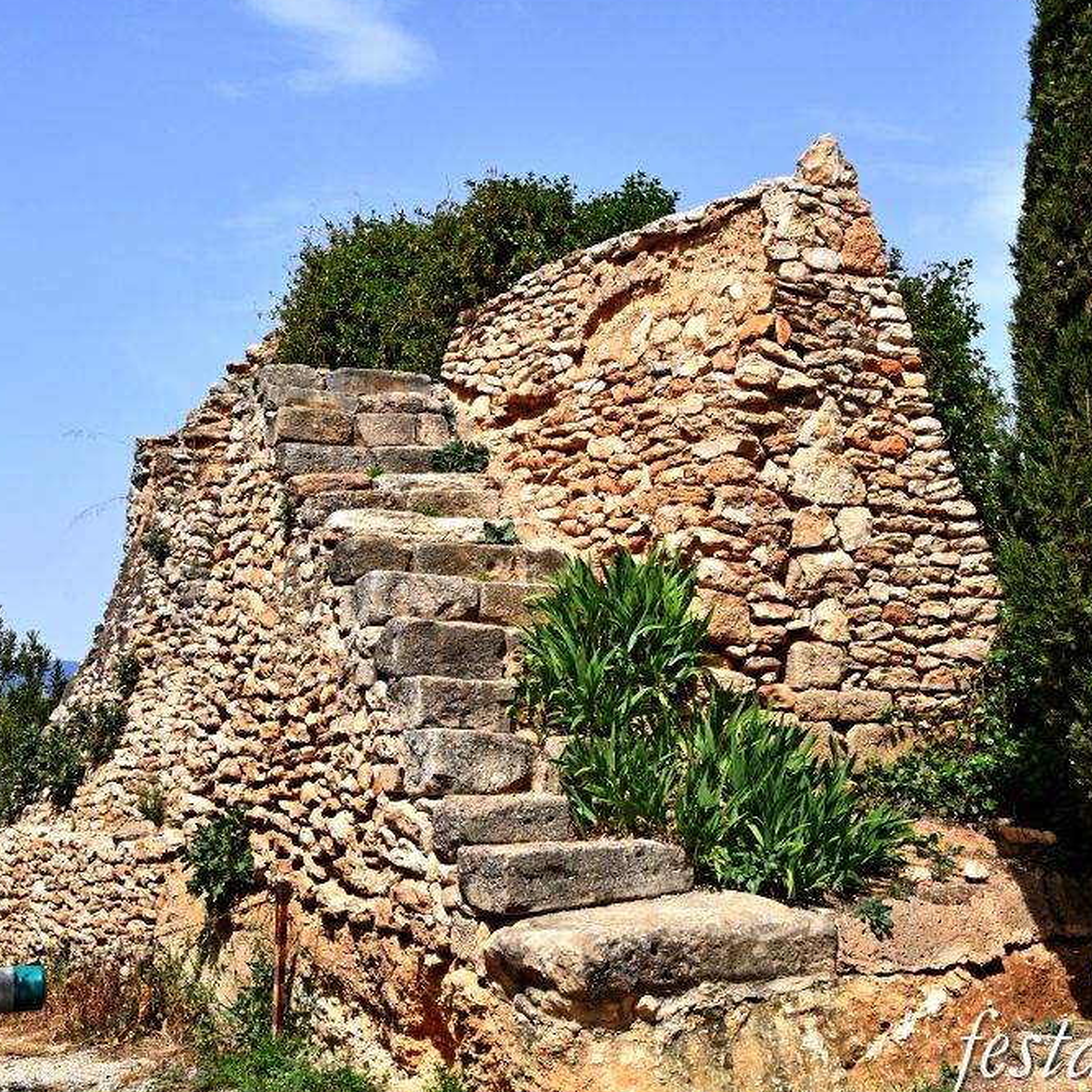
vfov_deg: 36.1
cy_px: 548
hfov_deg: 36.0
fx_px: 1677
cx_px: 610
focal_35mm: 47
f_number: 16
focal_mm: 24
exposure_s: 1/1000
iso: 1000
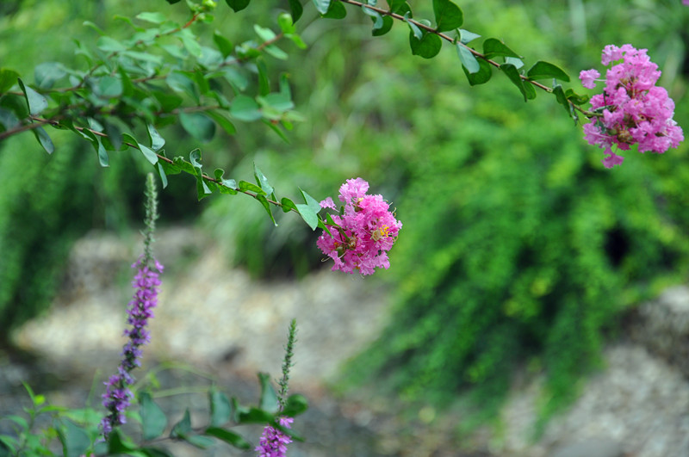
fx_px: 3010
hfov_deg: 13.1
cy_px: 228
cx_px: 344
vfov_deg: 8.7
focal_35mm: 158
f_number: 5.6
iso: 200
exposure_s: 1/125
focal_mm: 105
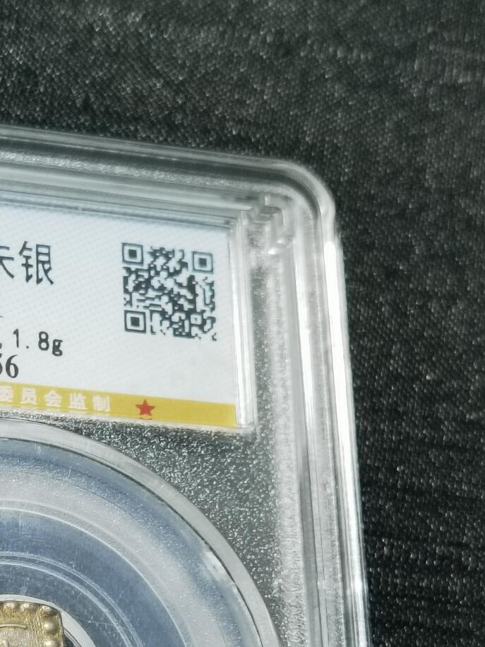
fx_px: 2055
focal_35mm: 110
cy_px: 562
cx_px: 19
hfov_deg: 13.3
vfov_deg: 17.7
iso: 160
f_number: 1.9
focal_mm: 6.67
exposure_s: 1/100
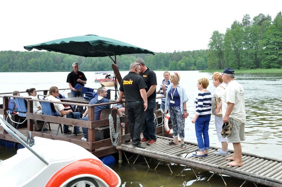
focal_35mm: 44
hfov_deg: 45.0
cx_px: 141
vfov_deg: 30.8
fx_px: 340
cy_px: 94
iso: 800
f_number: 11
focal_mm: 29
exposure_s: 1/250
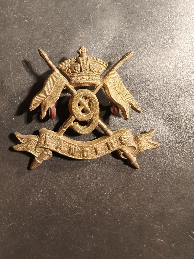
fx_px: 172
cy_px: 130
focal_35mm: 23
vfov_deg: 73.9
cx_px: 97
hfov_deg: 58.9
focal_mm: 2.32
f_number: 2
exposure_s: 1/50
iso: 250
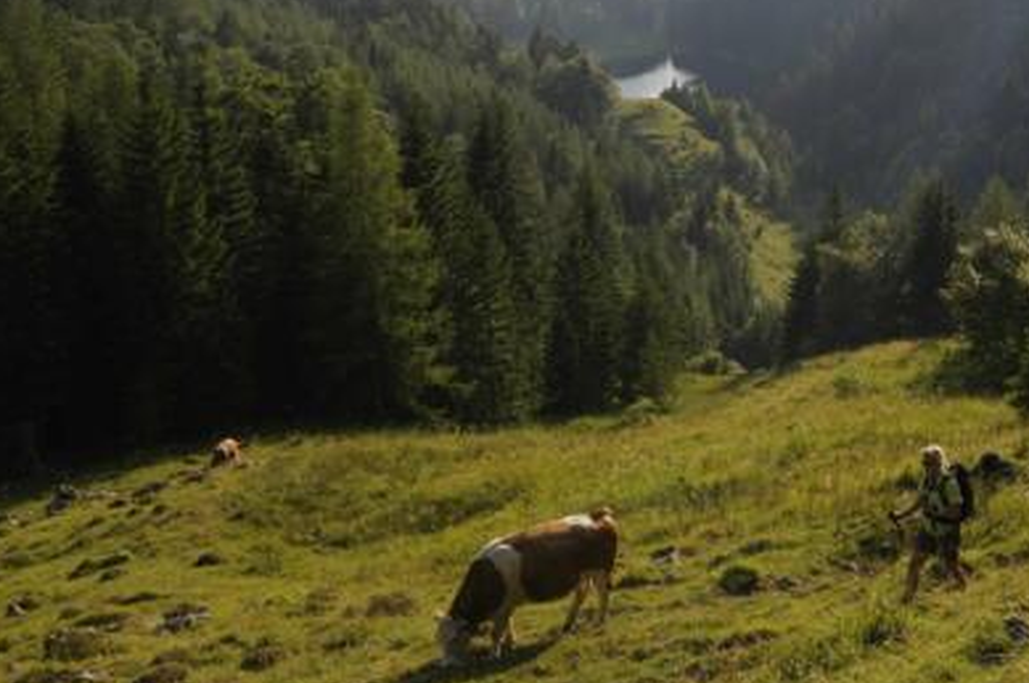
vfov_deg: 22.7
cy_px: 140
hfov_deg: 33.1
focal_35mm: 59
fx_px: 1679
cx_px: 821
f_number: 8
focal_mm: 23
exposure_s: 1/125
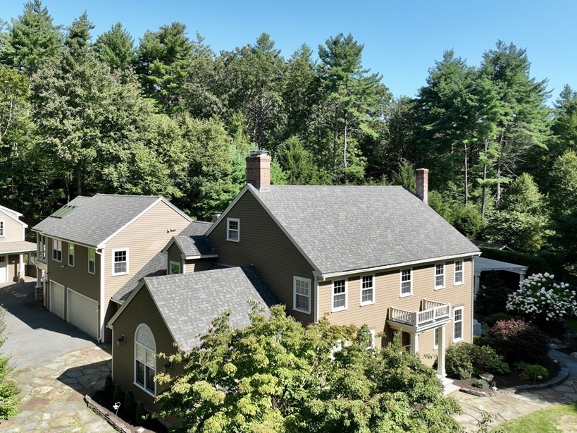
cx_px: 234
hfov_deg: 59.5
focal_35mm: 30
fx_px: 500
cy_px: 193
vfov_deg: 46.7
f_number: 2.8
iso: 100
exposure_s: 1/800
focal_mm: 12.29
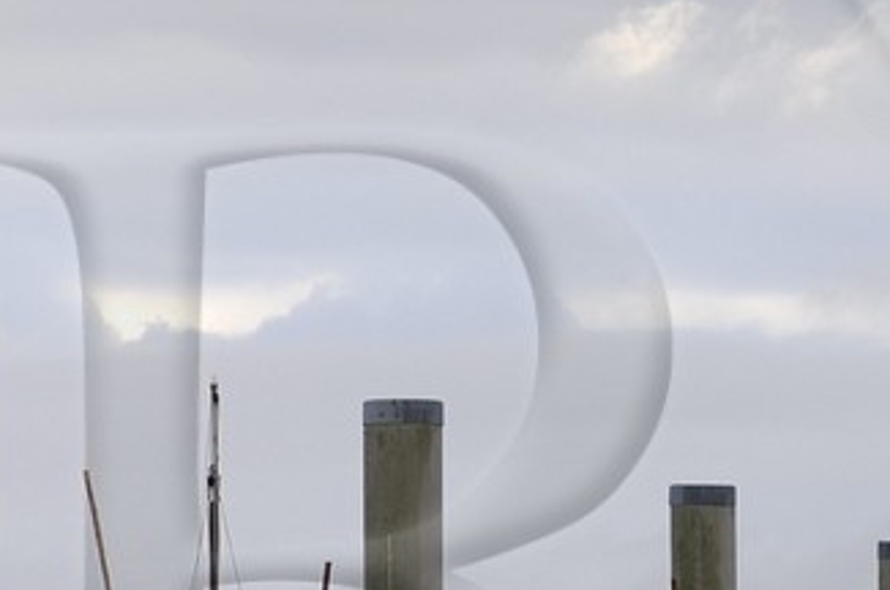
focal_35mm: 457
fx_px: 11276
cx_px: 16
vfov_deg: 3.0
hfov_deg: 4.5
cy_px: 582
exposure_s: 1/160
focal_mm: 62
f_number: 5.3
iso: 100
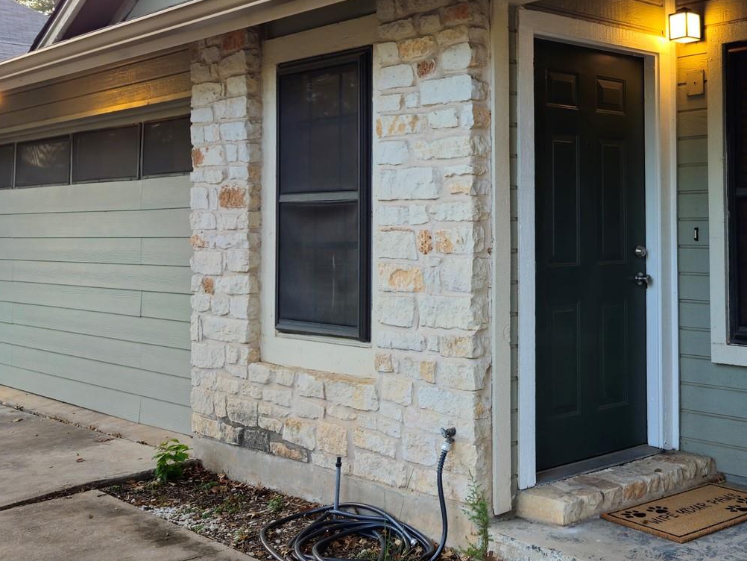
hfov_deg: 39.2
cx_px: 575
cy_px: 199
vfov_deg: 30.7
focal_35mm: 47
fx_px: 1014
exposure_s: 1/60
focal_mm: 5.4
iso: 40
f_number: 1.8
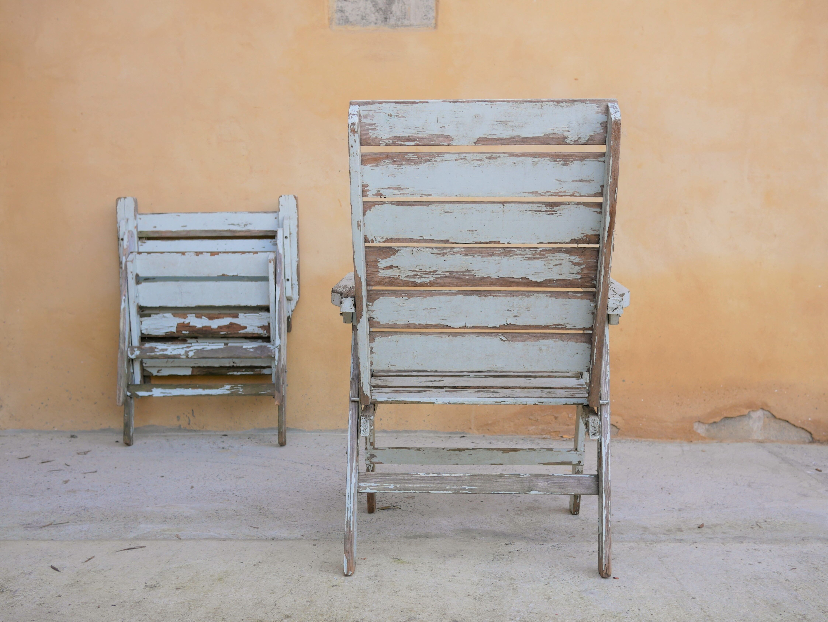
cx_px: 414
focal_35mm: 40
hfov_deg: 46.8
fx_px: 957
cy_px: 311
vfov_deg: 36.0
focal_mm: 20
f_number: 3.2
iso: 200
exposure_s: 1/320
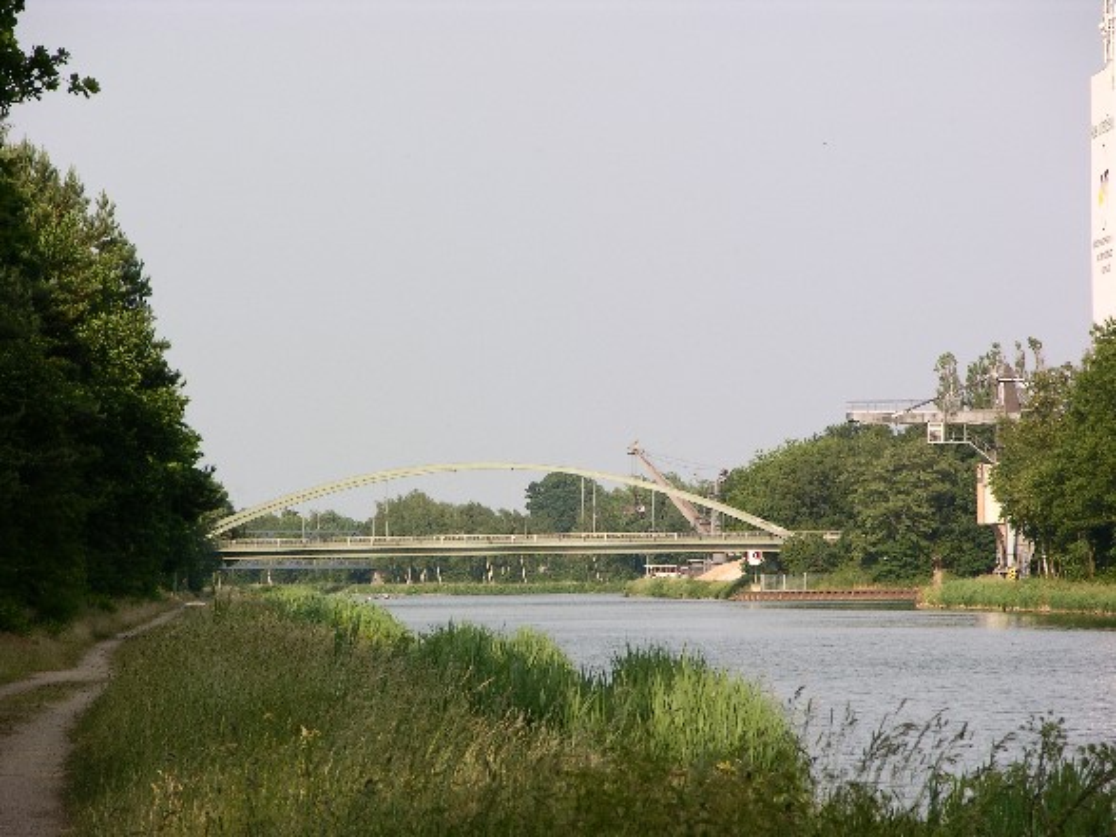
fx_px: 9025
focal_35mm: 280
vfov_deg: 5.3
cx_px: 558
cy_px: 418
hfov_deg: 7.1
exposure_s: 1/172
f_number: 5.9
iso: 50
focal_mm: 71.2
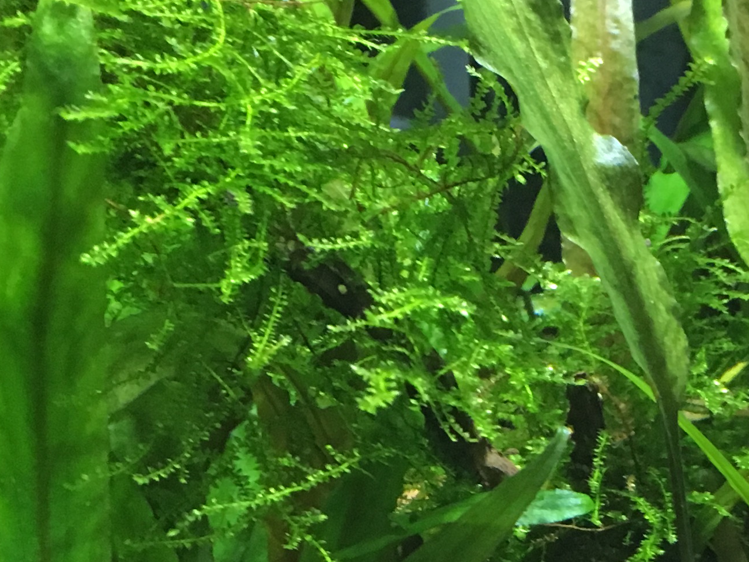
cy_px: 431
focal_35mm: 90
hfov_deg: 21.5
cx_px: 586
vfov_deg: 16.3
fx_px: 1947
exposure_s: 1/33
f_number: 2.2
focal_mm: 4.15
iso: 200
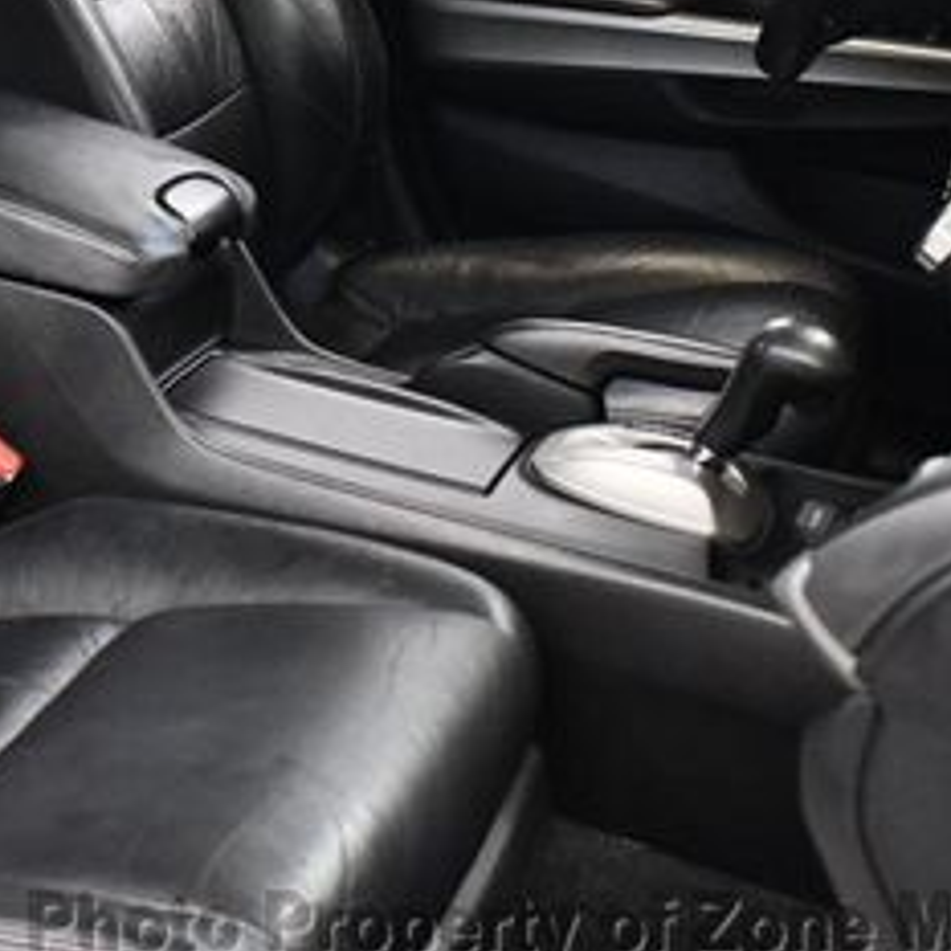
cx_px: -20
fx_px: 2611
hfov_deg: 20.0
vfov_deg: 20.3
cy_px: 131
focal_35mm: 84
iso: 3200
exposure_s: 1/100
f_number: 3.5
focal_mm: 18
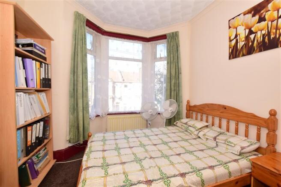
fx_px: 117
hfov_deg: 100.4
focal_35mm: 15
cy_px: 94
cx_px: 140
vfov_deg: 77.3
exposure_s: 1/60
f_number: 13
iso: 400
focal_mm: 10
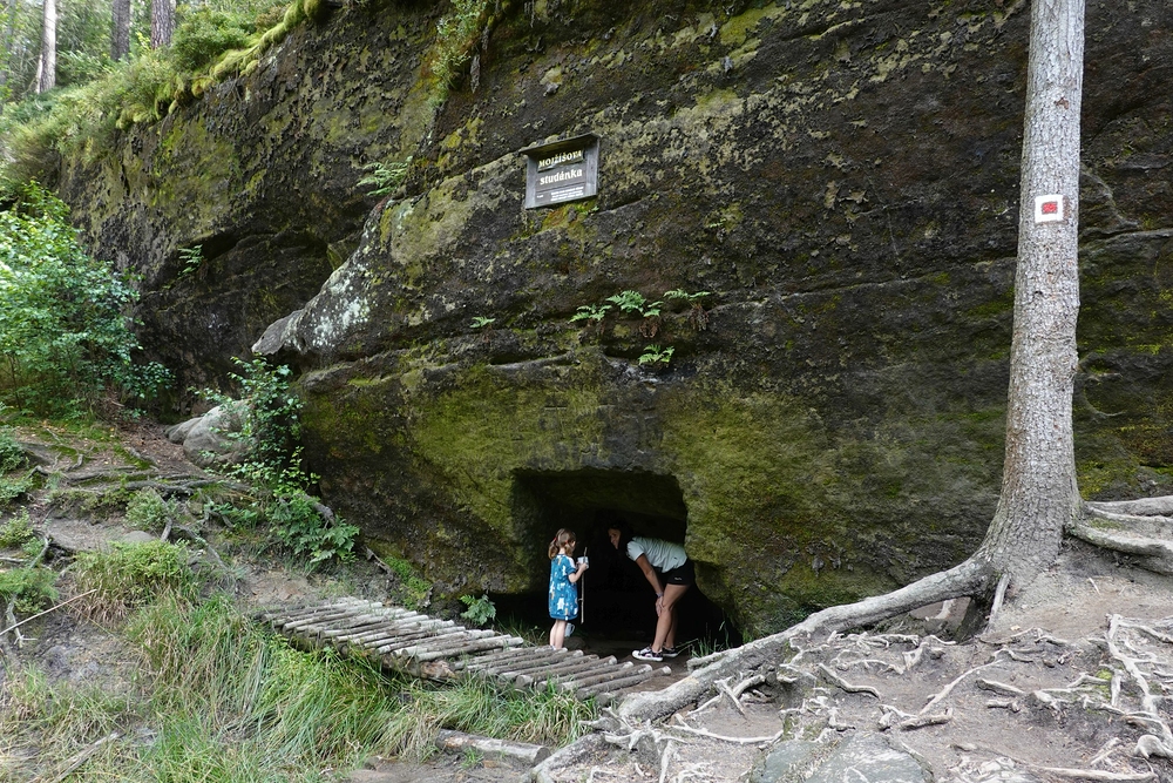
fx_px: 782
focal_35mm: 24
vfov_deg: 53.1
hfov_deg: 73.7
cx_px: 586
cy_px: 392
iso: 125
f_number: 6.3
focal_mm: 9
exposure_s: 1/30
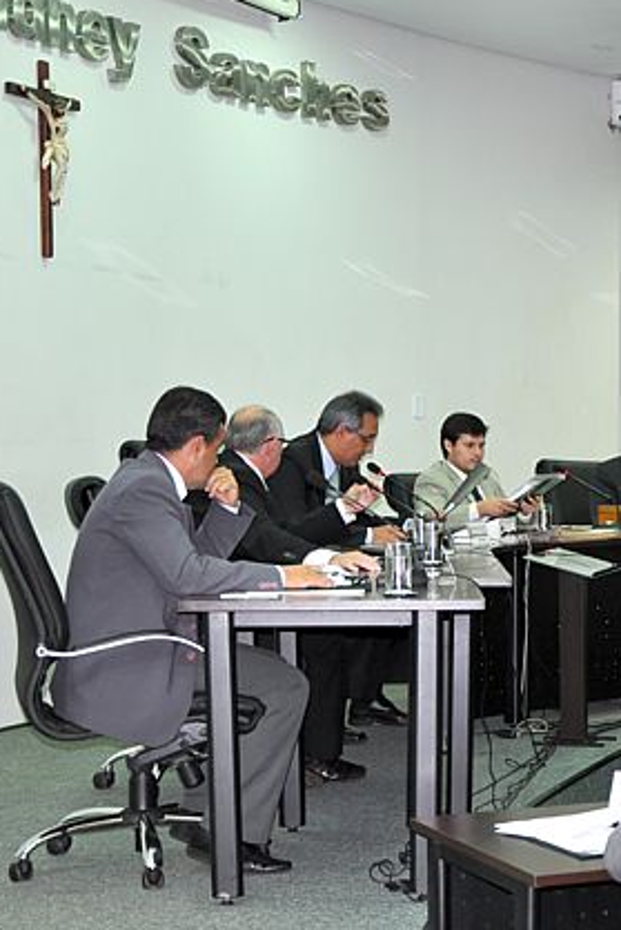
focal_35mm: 86
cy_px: 542
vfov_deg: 23.6
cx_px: 697
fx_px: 2223
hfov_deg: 15.4
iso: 400
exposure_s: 1/30
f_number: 5.6
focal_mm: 30
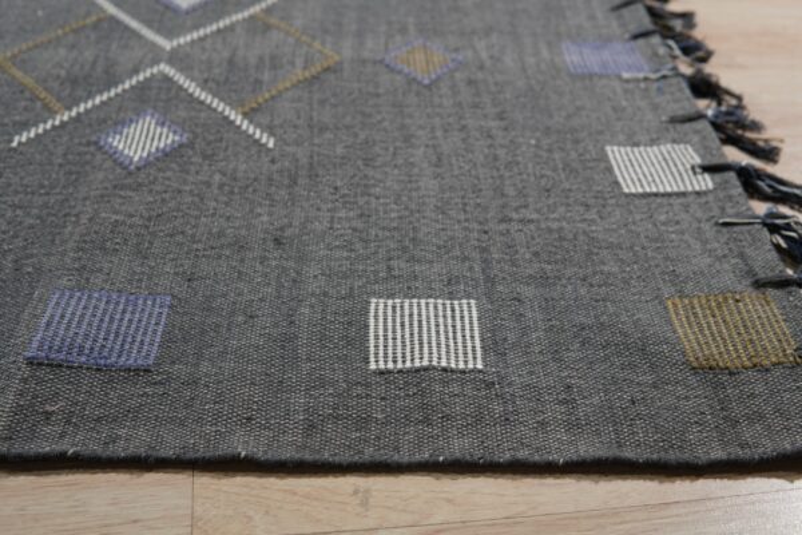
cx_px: 401
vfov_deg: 29.9
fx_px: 1002
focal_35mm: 45
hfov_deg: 43.6
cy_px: 268
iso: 500
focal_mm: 30
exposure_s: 1/250
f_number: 4
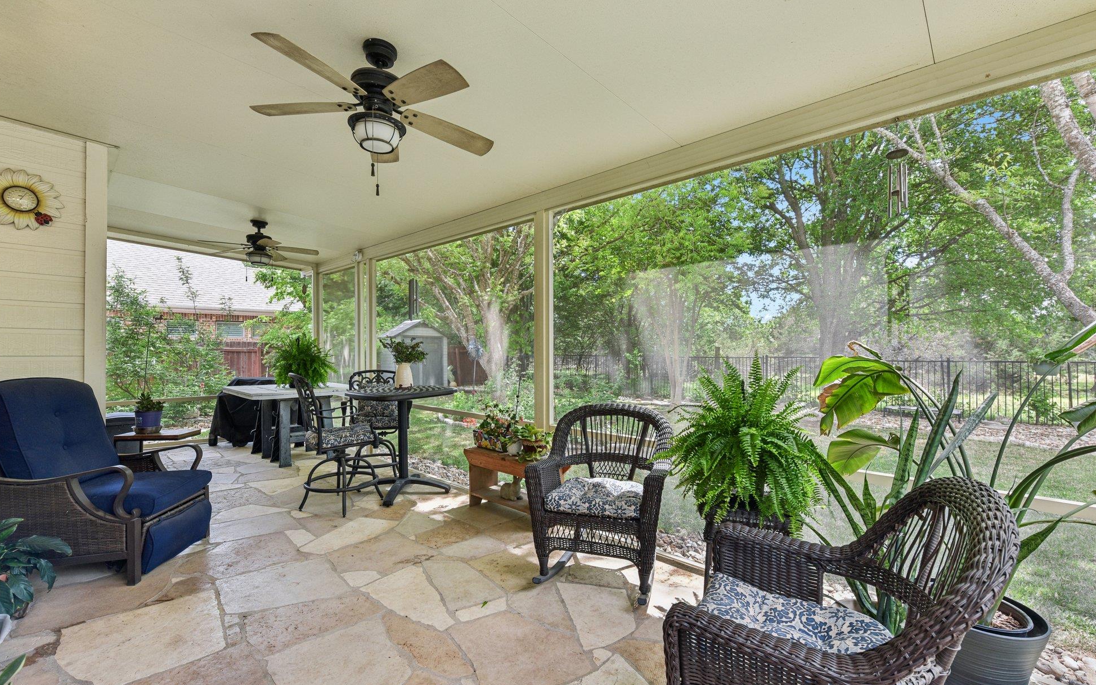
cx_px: 532
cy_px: 355
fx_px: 448
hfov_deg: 101.4
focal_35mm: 15
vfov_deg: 74.7
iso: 125
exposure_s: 1/15
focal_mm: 14
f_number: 8
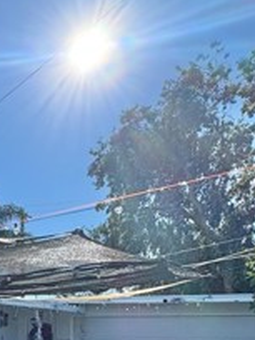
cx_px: -105
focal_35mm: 44
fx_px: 432
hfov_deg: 26.1
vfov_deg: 38.7
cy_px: 330
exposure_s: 1/1672
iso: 50
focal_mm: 2.22
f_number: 2.2
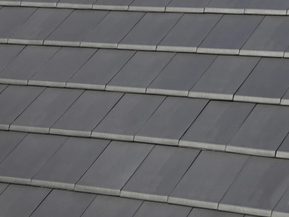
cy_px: 109
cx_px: 144
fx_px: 1261
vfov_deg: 9.8
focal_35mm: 151
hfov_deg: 13.1
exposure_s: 1/160
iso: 80
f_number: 5.3
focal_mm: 24.2
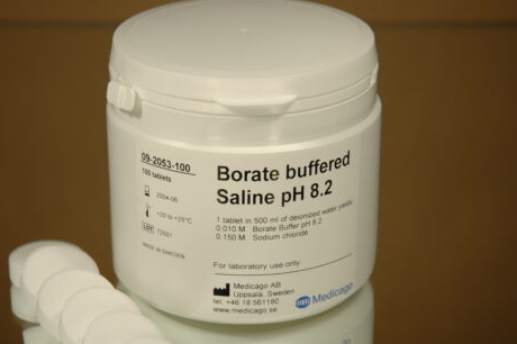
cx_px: 243
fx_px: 1966
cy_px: 213
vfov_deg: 10.0
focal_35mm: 137
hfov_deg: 15.0
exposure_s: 1/125
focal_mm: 70
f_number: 4.5
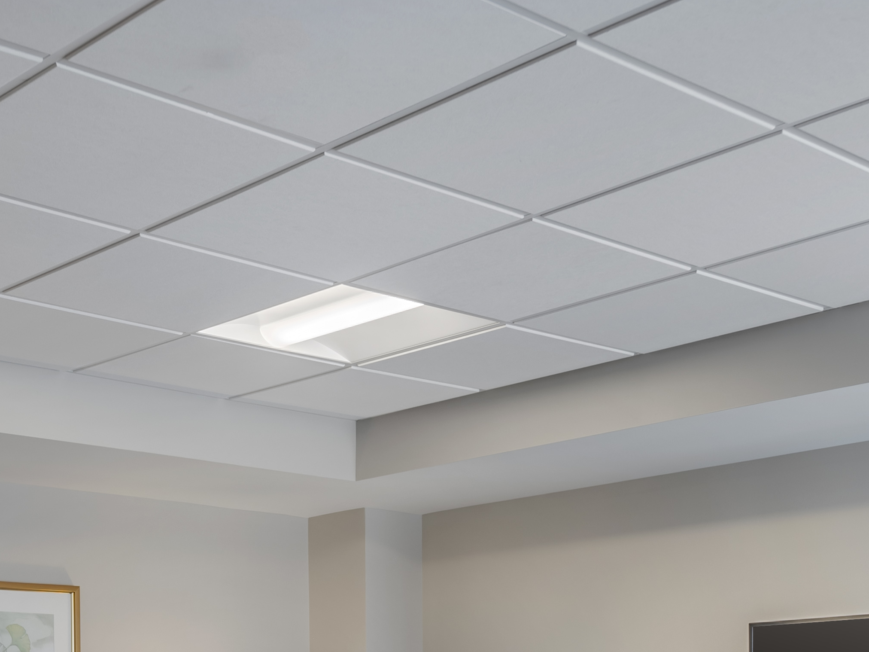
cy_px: 808
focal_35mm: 57
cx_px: 320
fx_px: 1431
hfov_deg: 33.6
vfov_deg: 23.2
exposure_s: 1/160
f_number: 3.5
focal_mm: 20
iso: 100
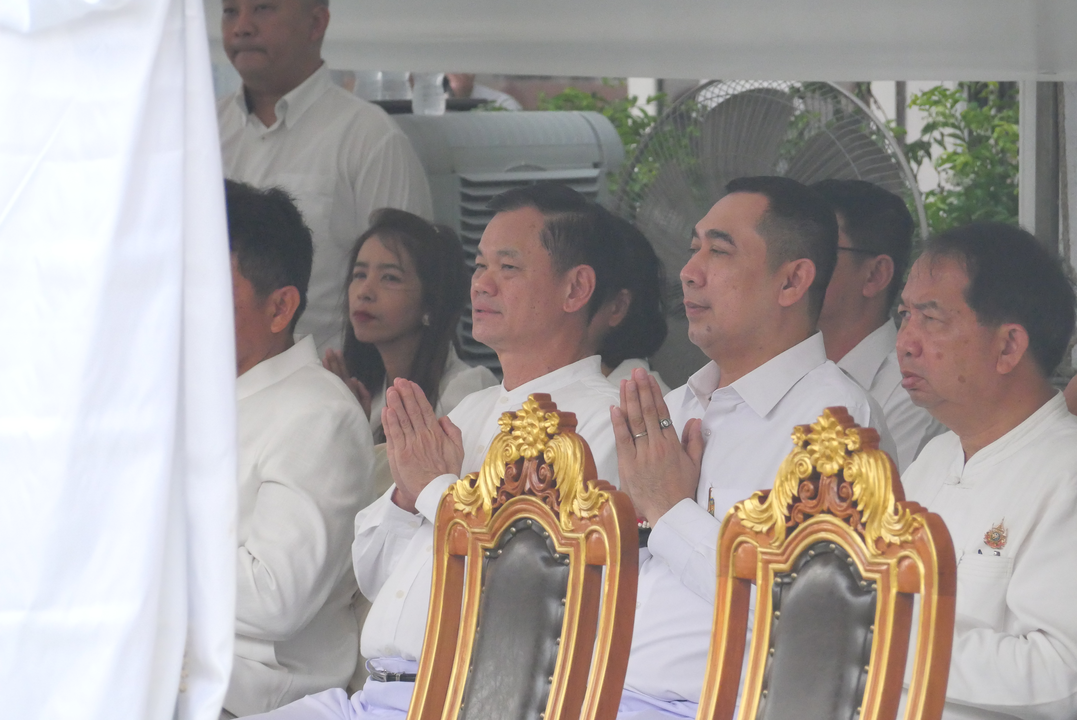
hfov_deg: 6.6
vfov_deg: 4.4
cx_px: 538
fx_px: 9310
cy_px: 360
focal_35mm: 311
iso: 4000
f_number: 7.1
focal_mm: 150
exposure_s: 1/1300
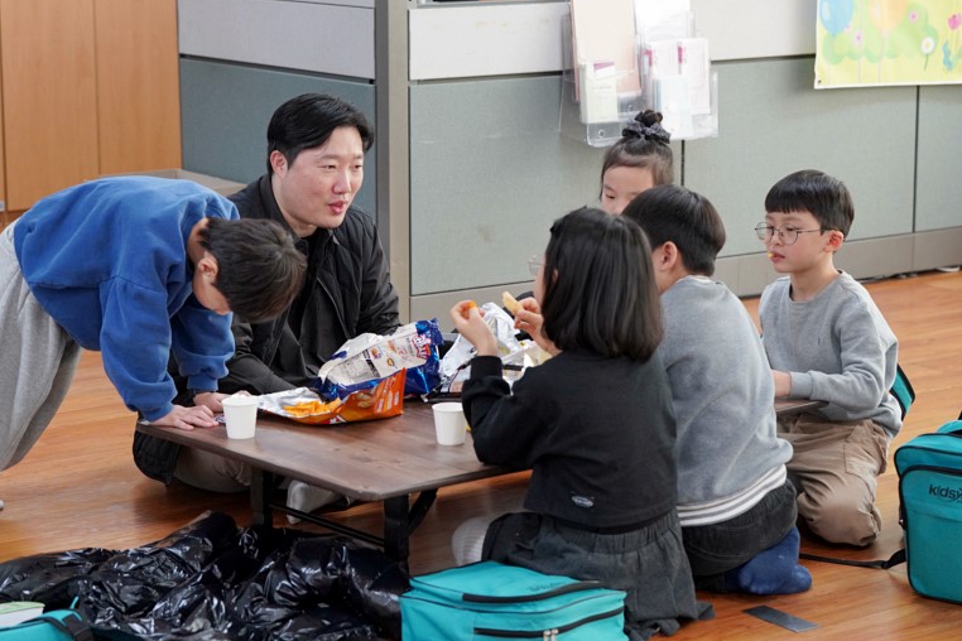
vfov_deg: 16.1
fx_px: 2271
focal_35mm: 85
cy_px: 320
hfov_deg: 23.9
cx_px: 437
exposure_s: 1/160
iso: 2500
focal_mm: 72
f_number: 4
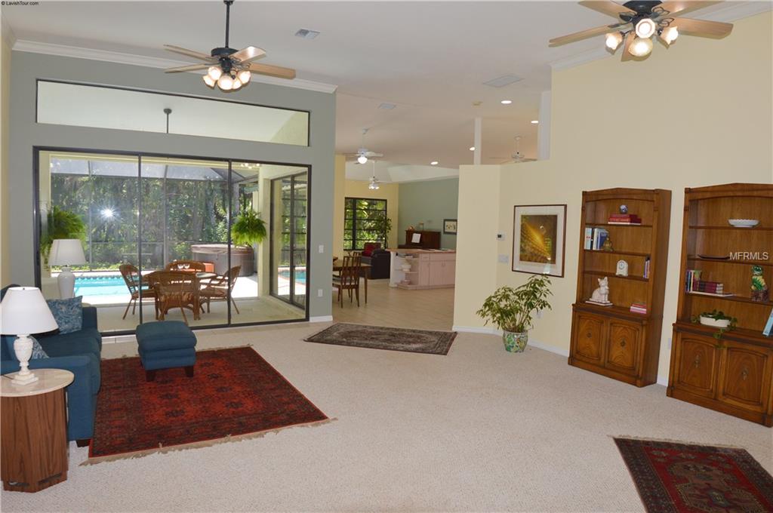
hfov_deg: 77.4
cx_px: 386
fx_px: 483
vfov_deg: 56.0
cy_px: 256
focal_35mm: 22
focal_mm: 15
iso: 200
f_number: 6.3
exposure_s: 1/100
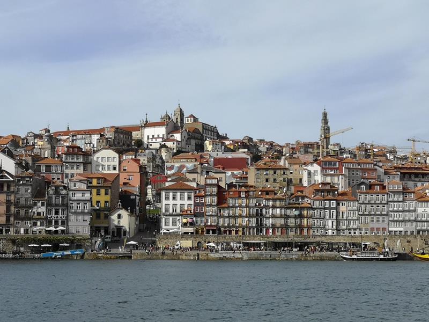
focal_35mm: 70
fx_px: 868
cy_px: 161
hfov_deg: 27.8
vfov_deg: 21.0
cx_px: 214
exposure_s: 1/2500
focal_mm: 3.95
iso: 50
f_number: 1.8
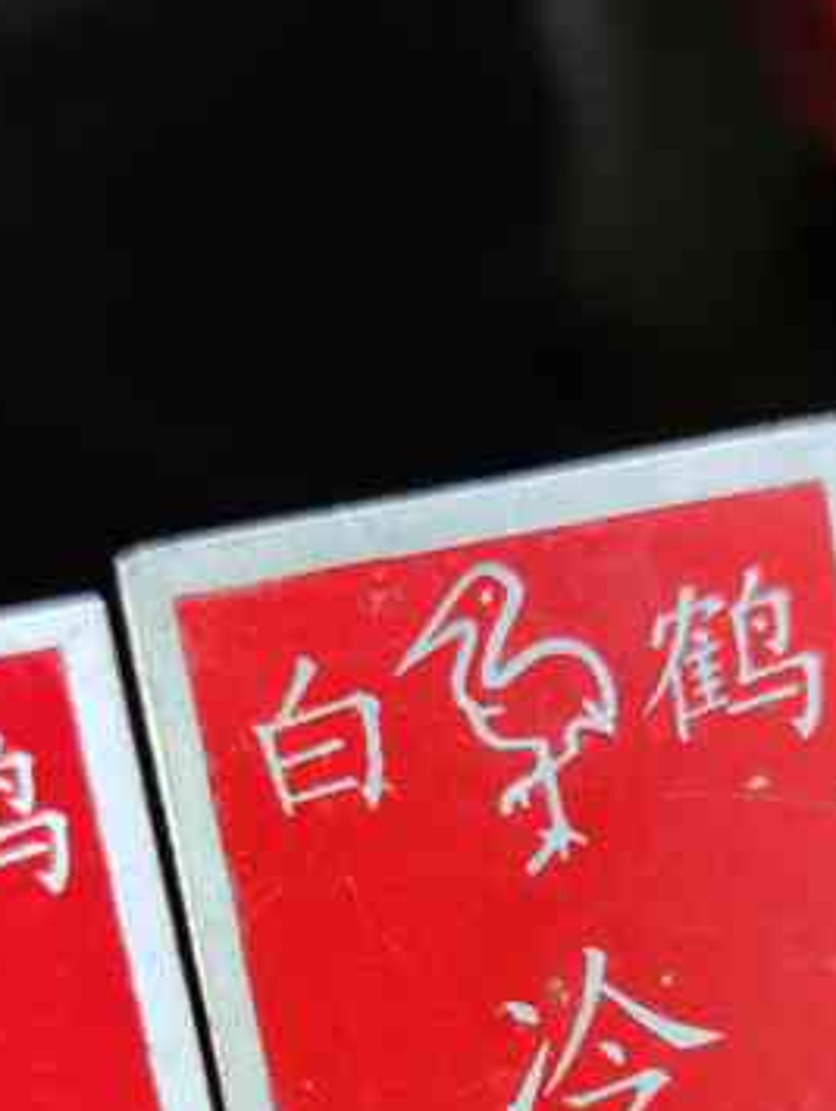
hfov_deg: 23.3
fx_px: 2025
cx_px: 451
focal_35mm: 63
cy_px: 1009
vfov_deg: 29.4
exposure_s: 1/50
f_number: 1.69
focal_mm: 6.72
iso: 415
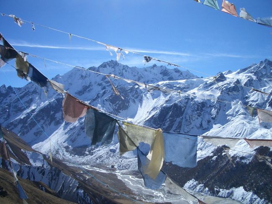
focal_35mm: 35
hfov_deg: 52.6
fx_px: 275
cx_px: 136
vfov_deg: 40.7
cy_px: 102
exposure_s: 1/2000
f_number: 4.3
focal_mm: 5.8
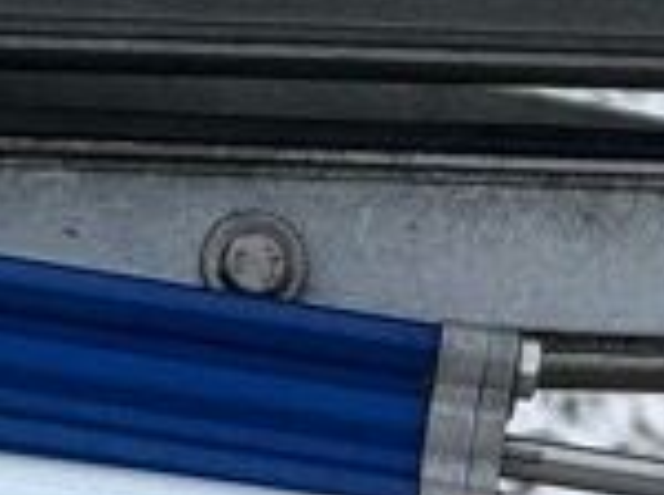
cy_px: -75
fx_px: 15704
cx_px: 274
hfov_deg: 2.4
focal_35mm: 820
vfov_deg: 1.8
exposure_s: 1/341
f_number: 2.8
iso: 50
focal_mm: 15.66
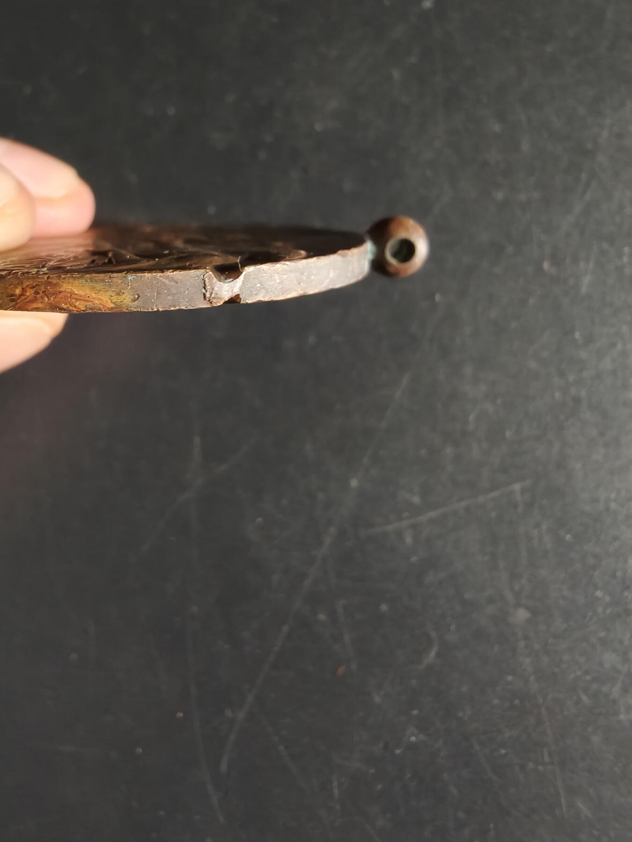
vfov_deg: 73.9
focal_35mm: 23
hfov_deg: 58.9
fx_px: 560
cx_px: 316
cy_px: 421
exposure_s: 1/48.8
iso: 500
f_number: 2
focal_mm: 2.32
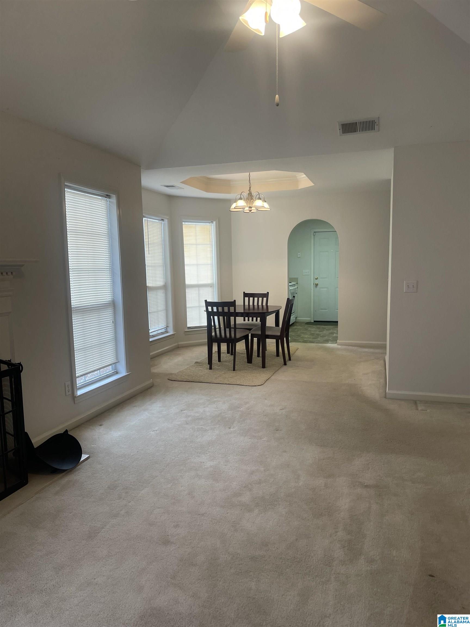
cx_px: 235
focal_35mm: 25
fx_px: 453
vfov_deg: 69.4
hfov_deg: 54.9
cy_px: 314
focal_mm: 5.1
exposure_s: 1/120
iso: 80
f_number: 1.6
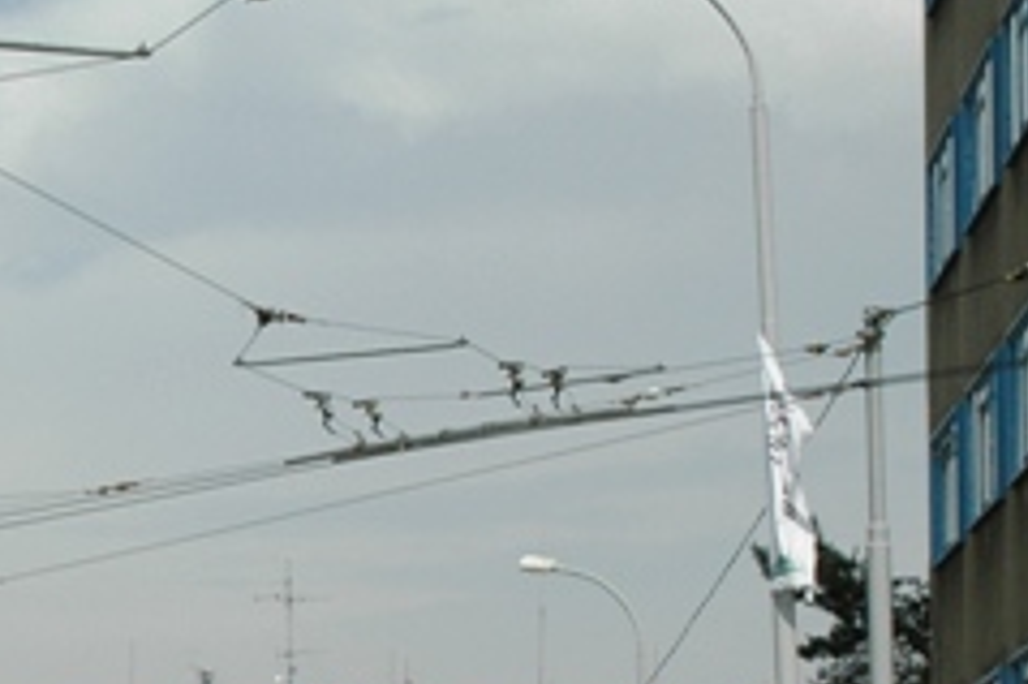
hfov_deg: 14.4
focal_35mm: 136
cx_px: -348
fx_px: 3871
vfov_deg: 10.0
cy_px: 779
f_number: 6.3
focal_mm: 27
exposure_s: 1/1250
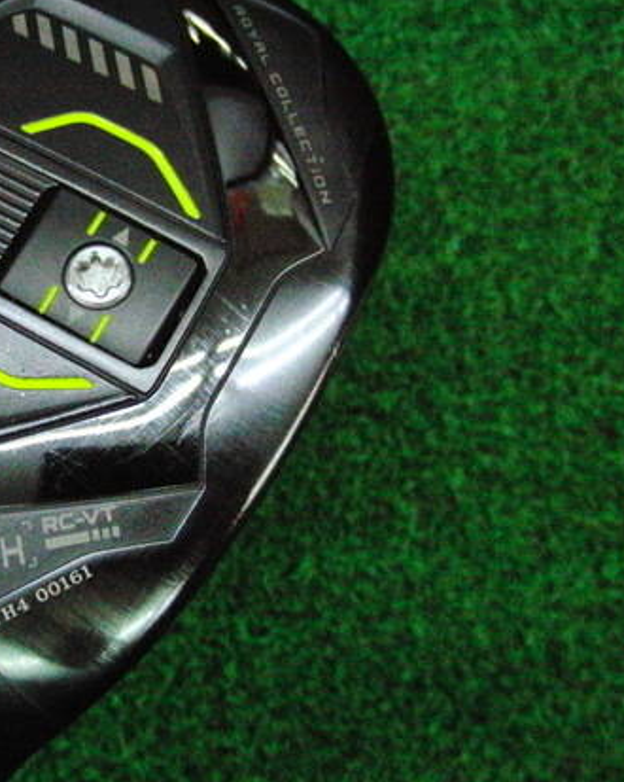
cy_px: 345
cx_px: 70
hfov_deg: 26.3
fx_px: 1294
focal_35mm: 56
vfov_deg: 33.6
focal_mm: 6.42
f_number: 3.6
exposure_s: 1/400
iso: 3200
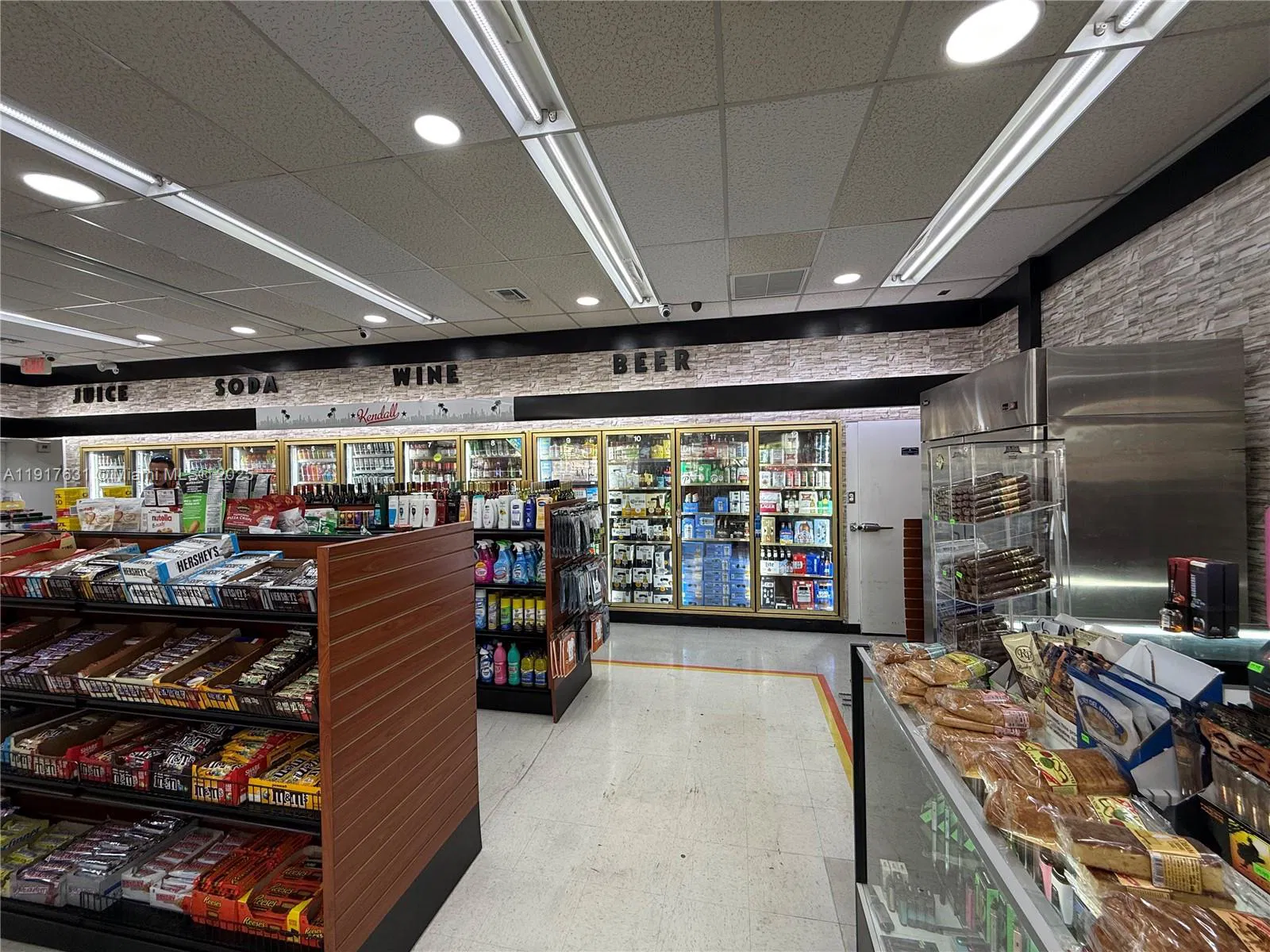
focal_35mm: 14
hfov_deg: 102.1
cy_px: 476
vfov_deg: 85.7
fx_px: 514
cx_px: 635
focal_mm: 2.22
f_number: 2.2
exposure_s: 1/120
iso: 80
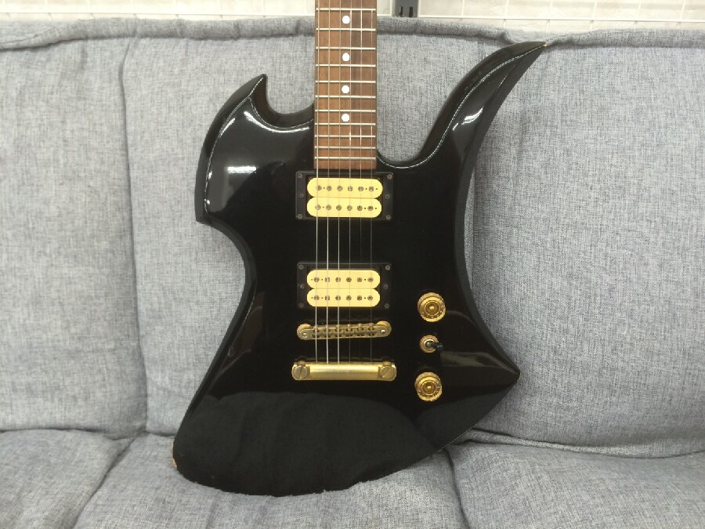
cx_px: 352
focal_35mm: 29
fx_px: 591
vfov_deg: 48.2
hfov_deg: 61.7
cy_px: 264
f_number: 2.2
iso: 80
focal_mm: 4.15
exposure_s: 1/30
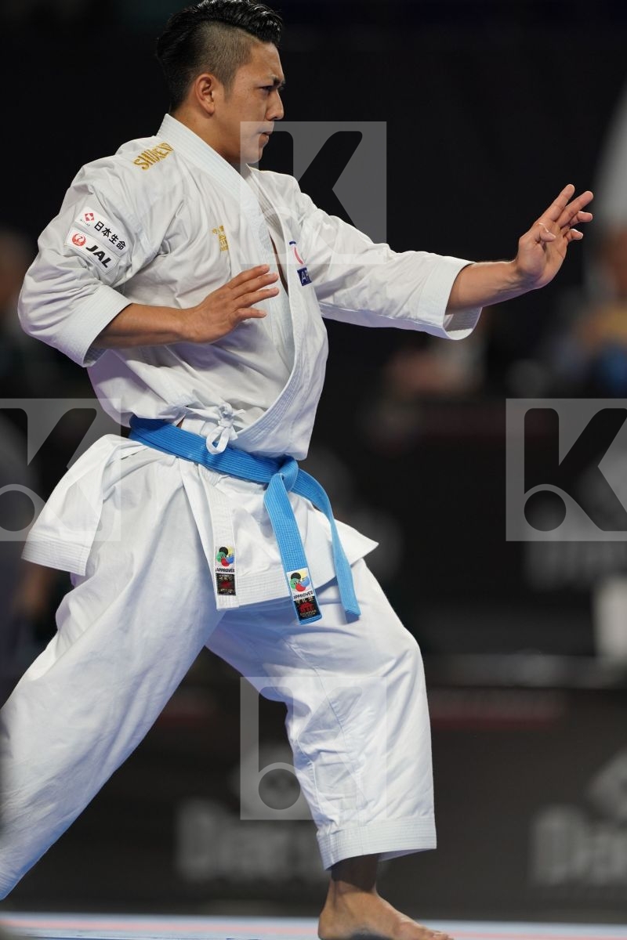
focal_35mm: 400
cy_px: 470
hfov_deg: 3.4
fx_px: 10449
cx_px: 314
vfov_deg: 5.2
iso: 1000
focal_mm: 400
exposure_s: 1/500
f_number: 2.8
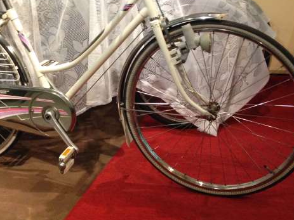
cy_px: 59
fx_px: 484
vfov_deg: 25.4
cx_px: 110
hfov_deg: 33.6
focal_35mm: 57
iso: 320
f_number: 2.4
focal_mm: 4.12
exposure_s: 1/20
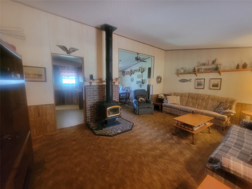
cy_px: 94
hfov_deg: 106.2
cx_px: 126
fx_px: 95
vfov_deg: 89.9
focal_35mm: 13
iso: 800
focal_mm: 2.2
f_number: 2.2
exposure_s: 1/24
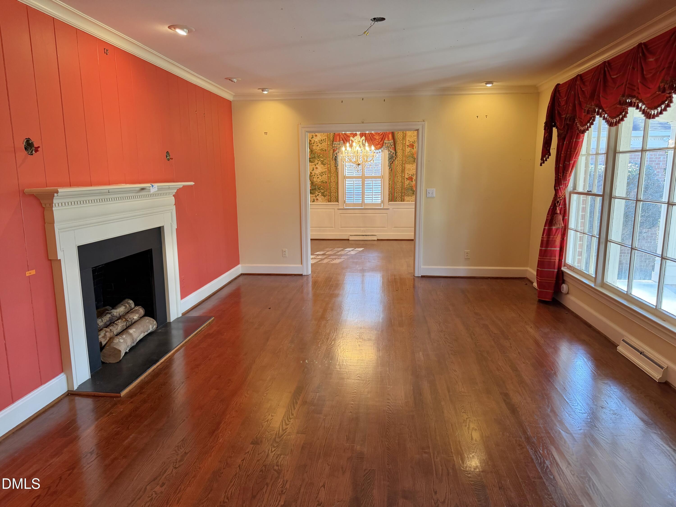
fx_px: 469
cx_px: 338
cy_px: 254
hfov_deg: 71.6
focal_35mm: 24
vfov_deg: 56.8
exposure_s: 1/60
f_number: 1.78
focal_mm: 6.76
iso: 160
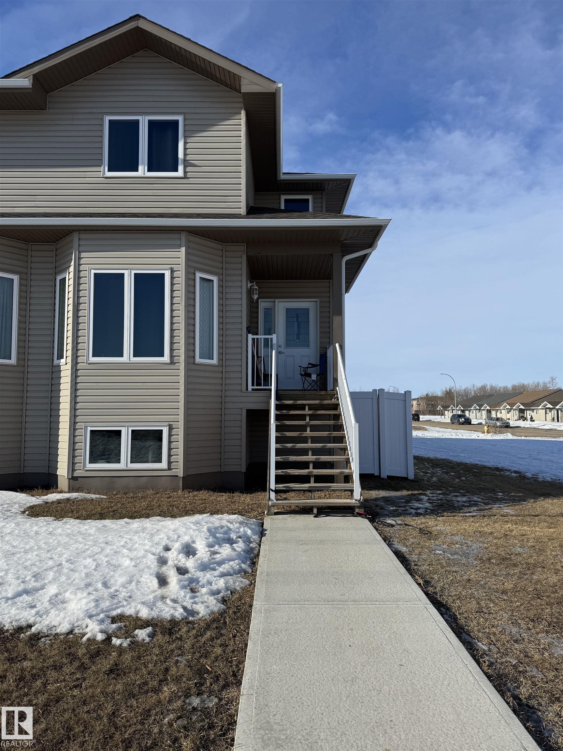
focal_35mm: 24
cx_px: 282
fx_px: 520
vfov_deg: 71.6
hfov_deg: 56.8
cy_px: 376
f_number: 1.78
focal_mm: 6.76
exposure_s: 1/7092
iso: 80
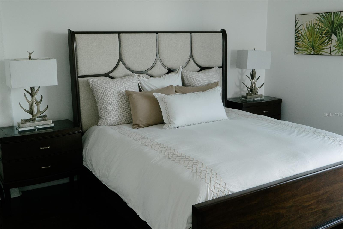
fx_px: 343
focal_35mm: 36
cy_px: 114
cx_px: 172
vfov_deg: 36.9
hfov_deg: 53.1
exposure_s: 1/100
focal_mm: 24
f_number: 4
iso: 800
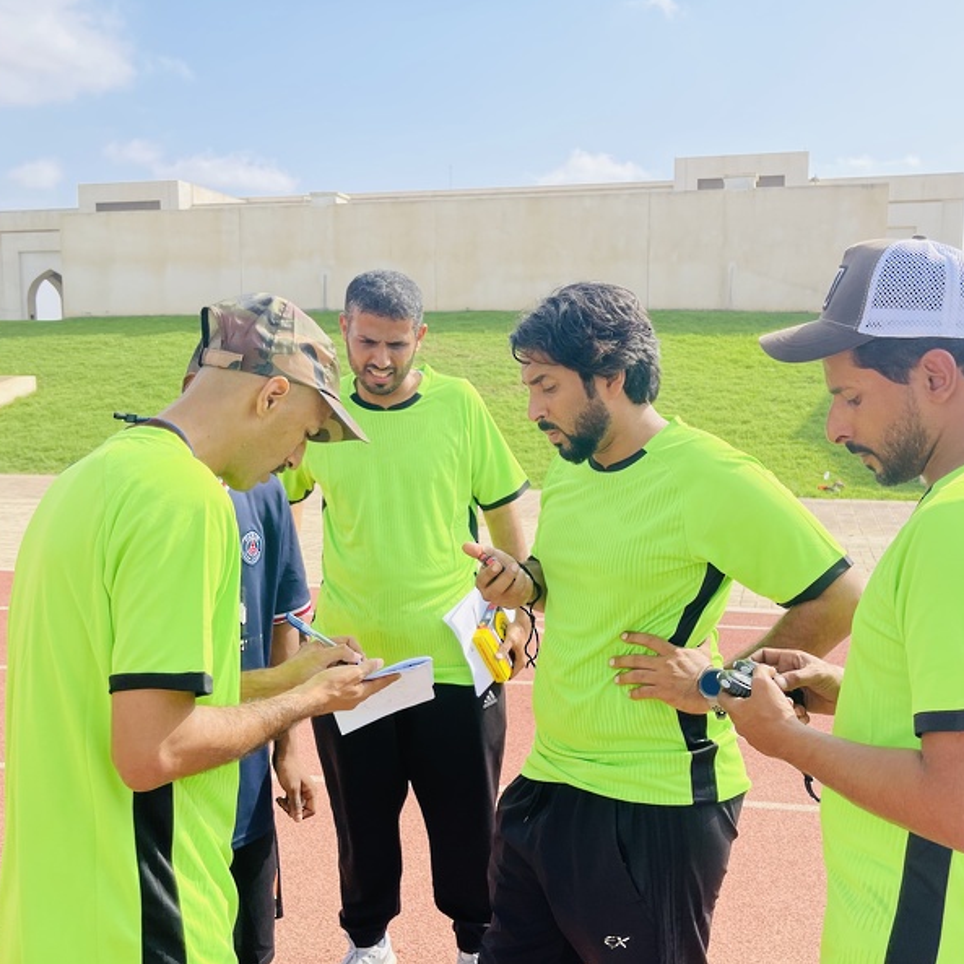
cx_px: 548
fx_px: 977
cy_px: 483
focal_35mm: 31
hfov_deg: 52.4
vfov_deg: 52.5
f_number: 1.6
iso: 32
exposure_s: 1/2786
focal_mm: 5.1
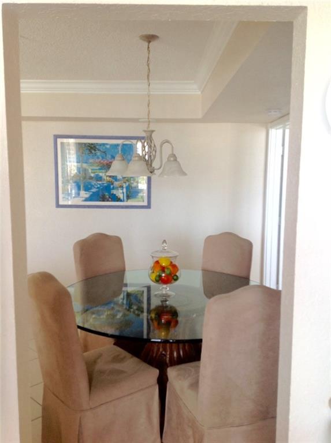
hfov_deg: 40.6
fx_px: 448
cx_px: 166
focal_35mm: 35
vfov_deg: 52.7
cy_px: 222
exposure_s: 1/30
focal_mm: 4.28
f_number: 2.4
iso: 50
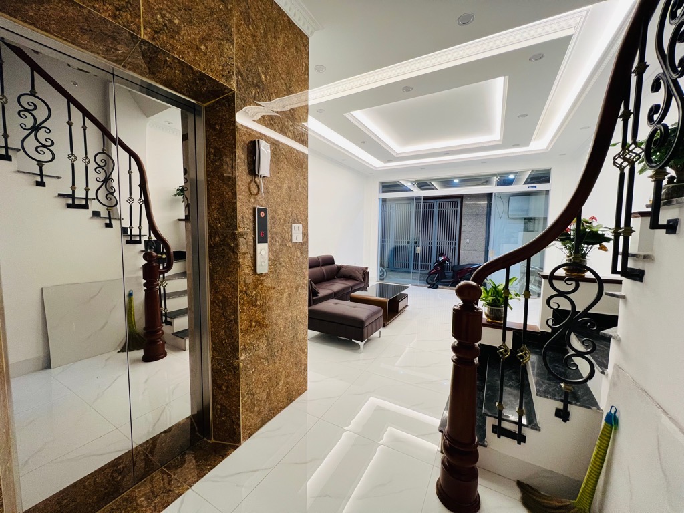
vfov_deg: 89.9
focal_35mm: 13
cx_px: 342
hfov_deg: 106.2
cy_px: 256
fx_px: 257
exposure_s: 1/100
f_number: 1.8
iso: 200
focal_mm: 1.57
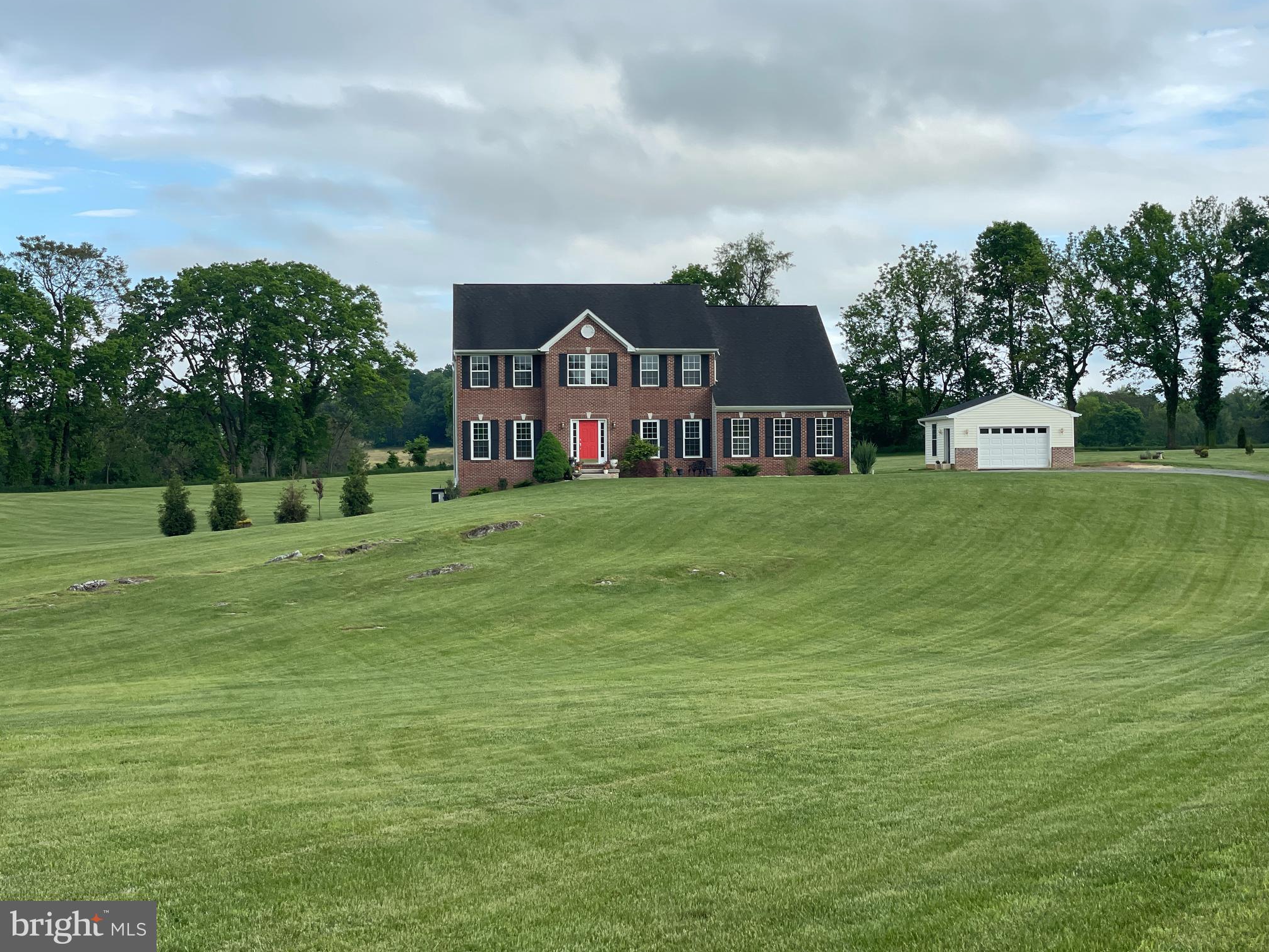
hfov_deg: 36.2
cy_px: 467
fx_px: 1943
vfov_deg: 27.5
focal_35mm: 53
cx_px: 646
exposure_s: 1/841
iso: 25
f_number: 2
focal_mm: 6
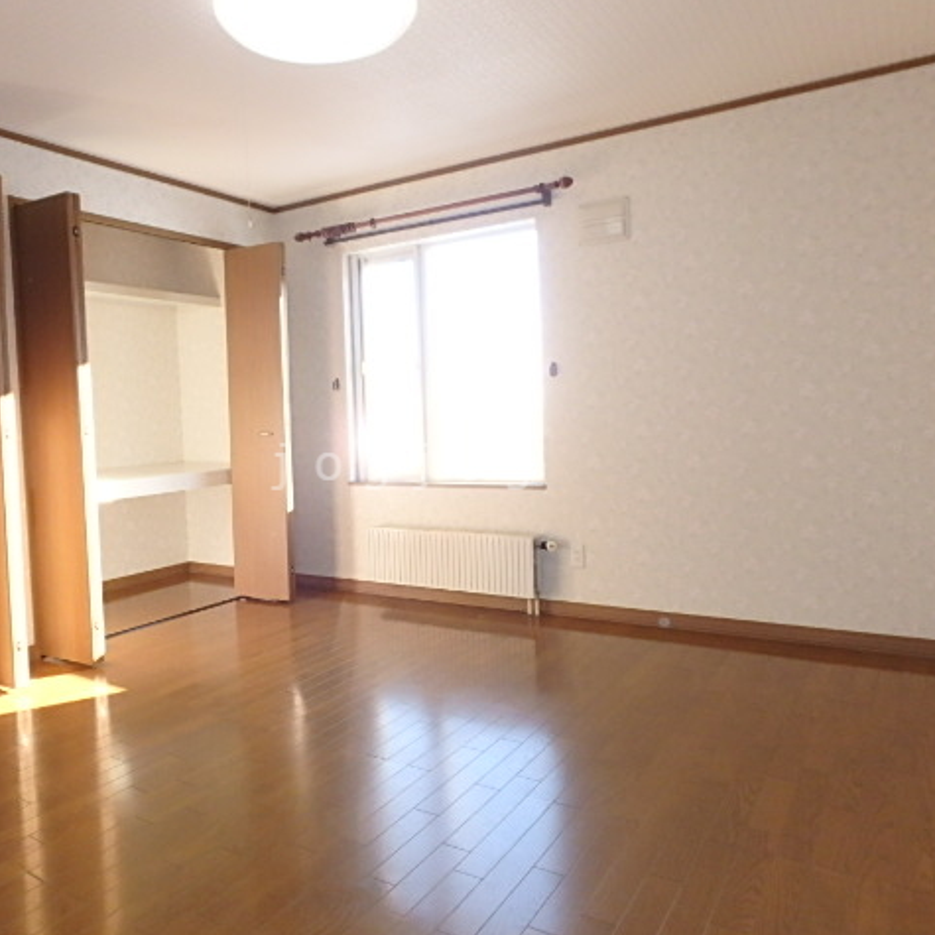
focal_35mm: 25
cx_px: 405
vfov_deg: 62.9
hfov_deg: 62.7
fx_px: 764
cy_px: 467
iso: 400
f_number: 6
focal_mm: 3.7
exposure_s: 1/50
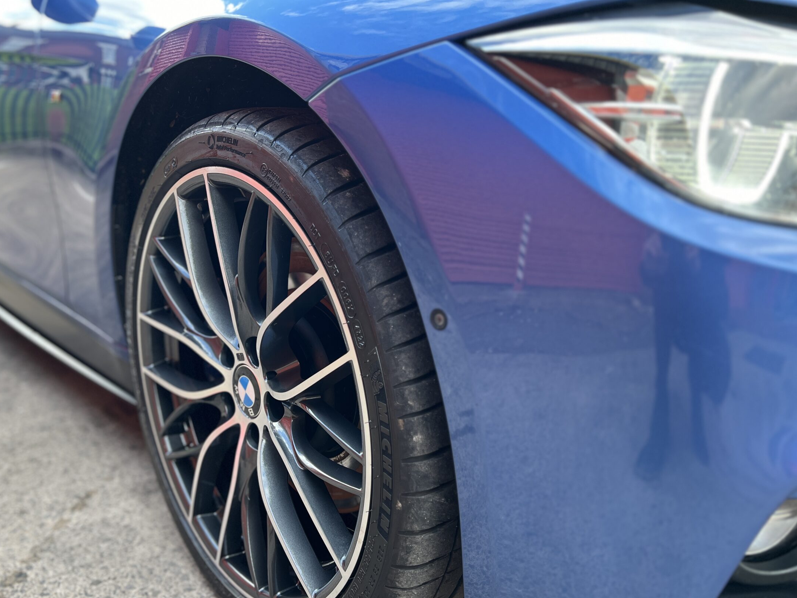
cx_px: 323
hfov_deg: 57.9
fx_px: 714
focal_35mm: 31
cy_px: 355
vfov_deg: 45.2
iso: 64
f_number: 1.5
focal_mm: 5.7
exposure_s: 1/100
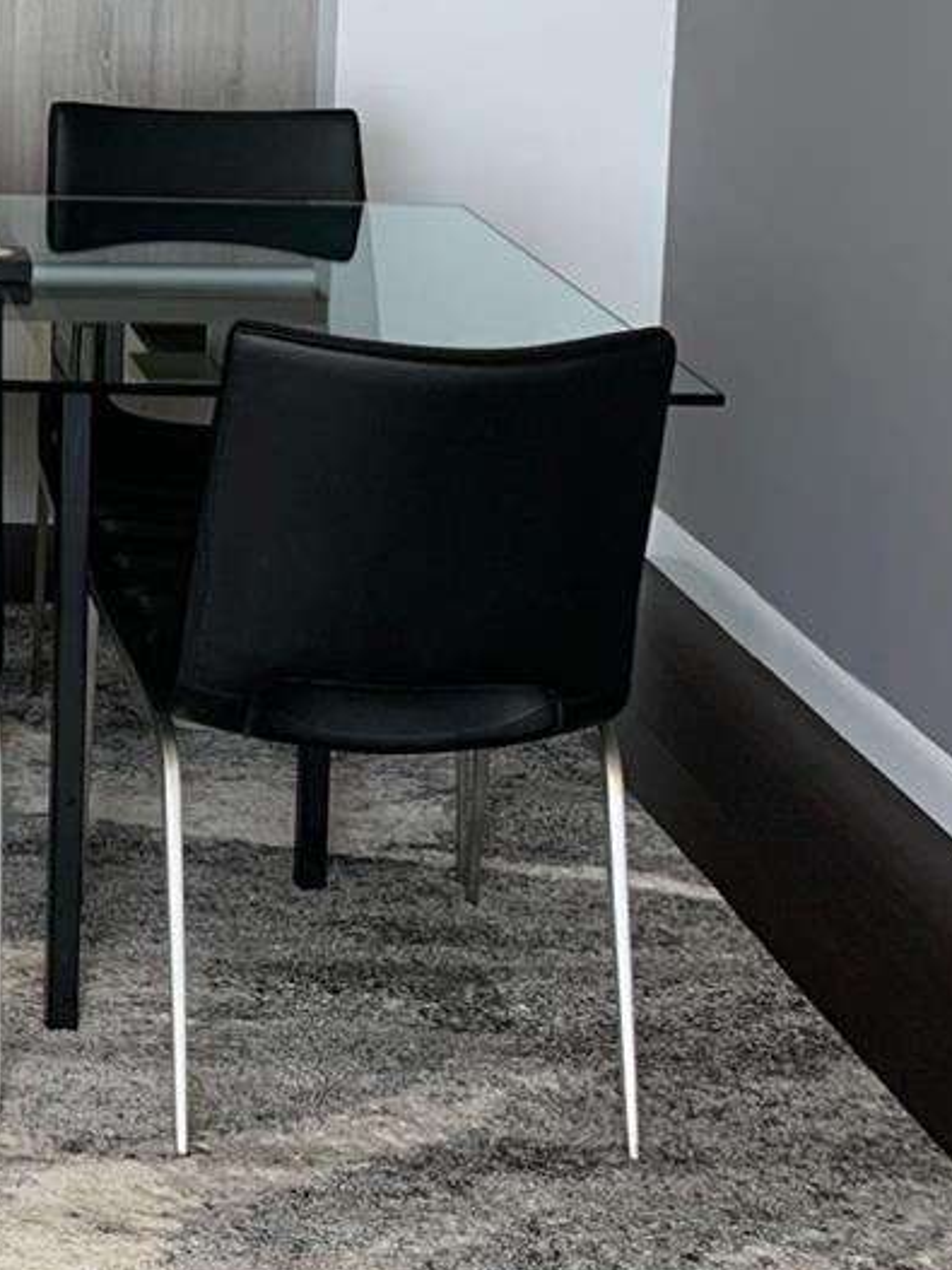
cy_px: -128
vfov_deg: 24.6
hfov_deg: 18.2
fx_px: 2715
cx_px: -358
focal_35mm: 74
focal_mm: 4.25
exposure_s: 1/121
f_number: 1.8
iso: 64
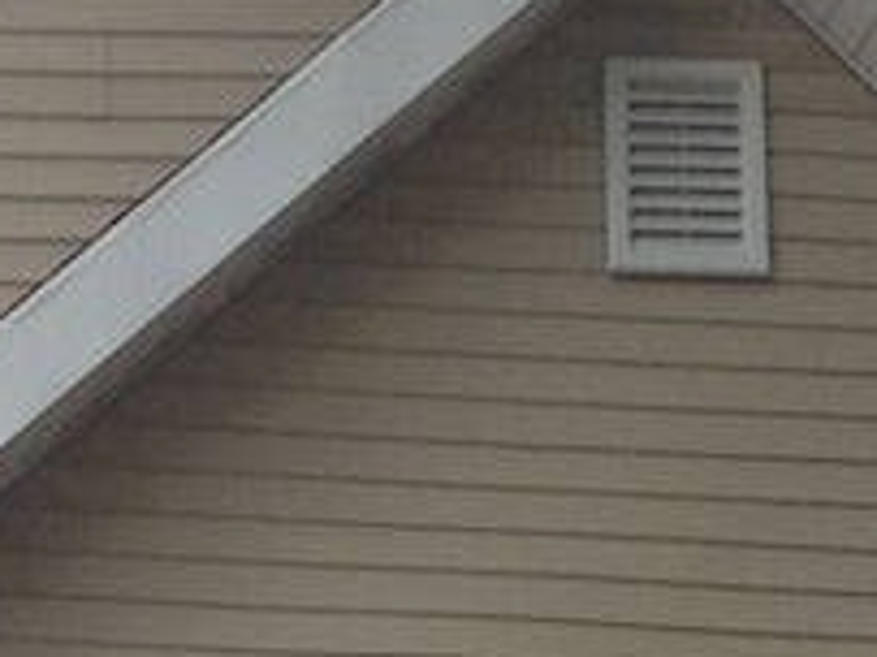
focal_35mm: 248
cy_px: 1076
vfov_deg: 5.9
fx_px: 6279
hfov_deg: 7.8
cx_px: -471
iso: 50
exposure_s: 1/400
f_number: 2.4
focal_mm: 4.28
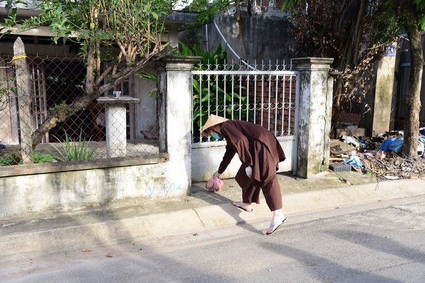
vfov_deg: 37.9
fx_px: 413
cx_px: 212
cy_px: 142
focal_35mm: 35
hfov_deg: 54.4
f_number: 6.3
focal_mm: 35
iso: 160
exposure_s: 1/80
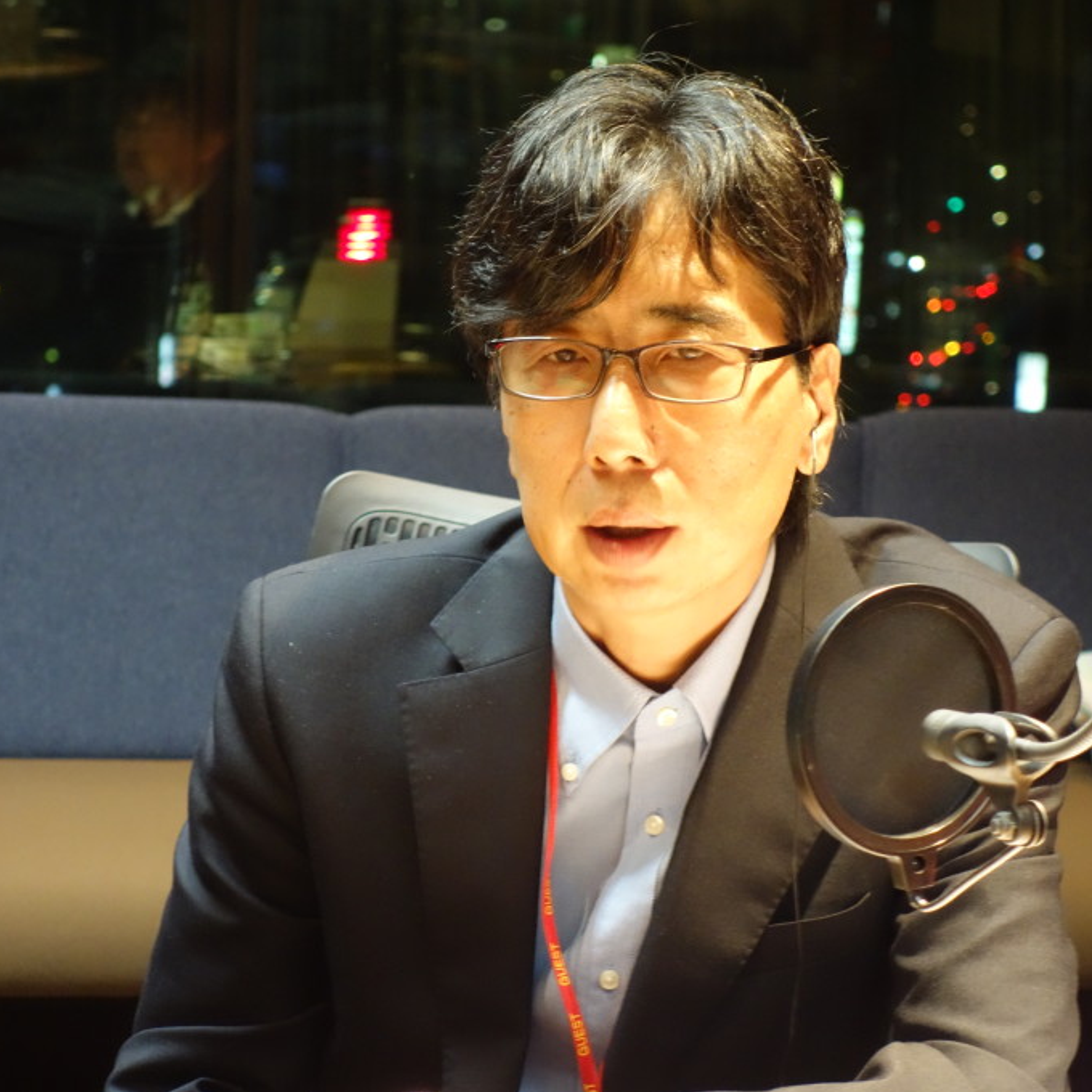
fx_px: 4568
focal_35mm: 128
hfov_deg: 13.6
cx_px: 506
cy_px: 547
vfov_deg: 13.6
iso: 1600
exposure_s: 1/15
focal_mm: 37.1
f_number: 4.9
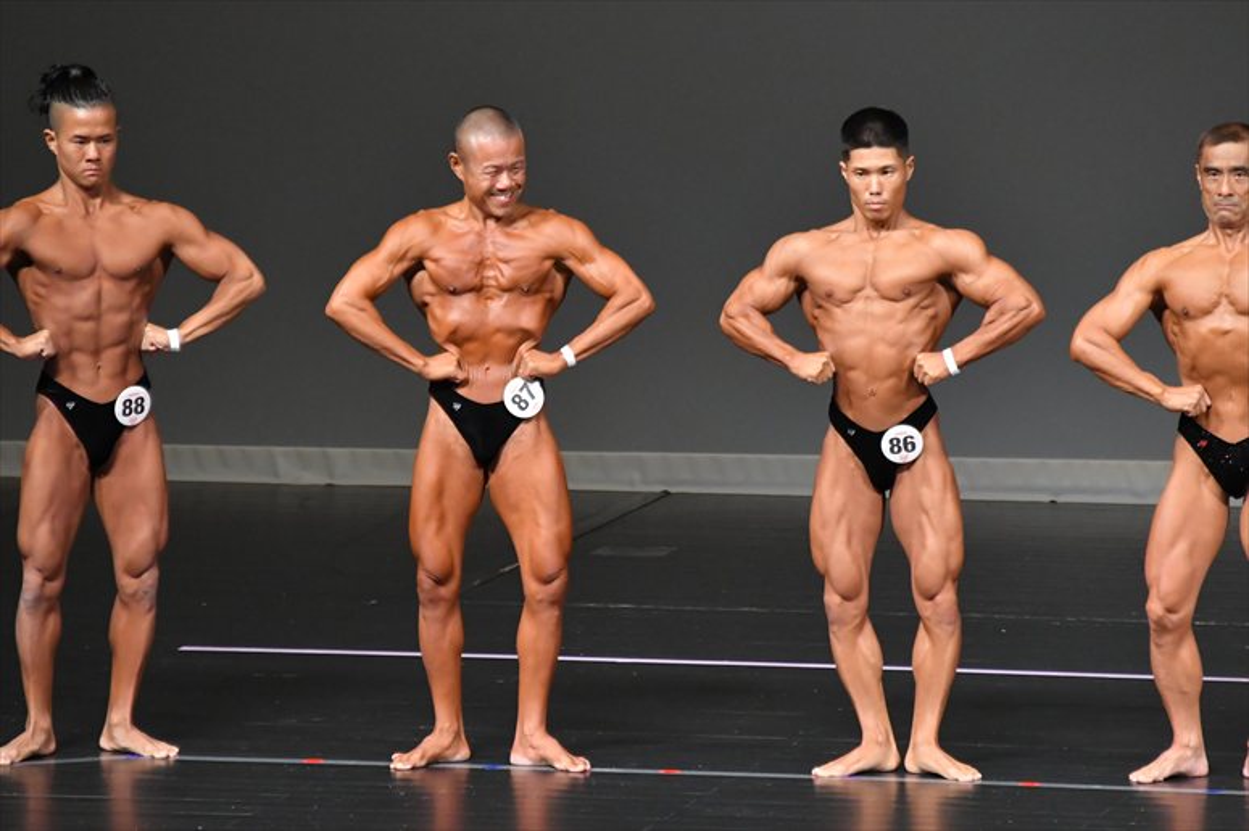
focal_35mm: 375
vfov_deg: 3.7
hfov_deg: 5.5
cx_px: 624
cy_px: 416
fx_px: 13004
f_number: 5.6
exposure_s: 1/400
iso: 5000
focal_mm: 250
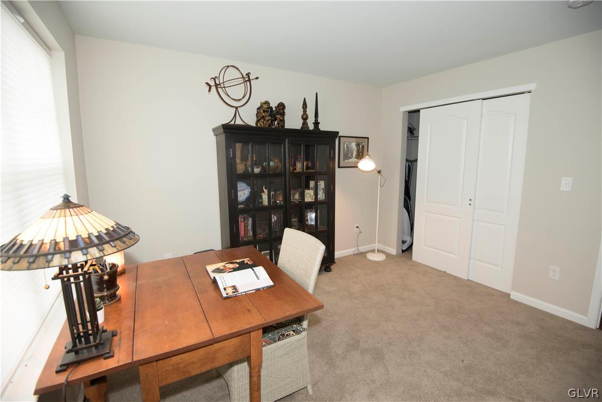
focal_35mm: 16
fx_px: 268
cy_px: 201
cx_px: 301
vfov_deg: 73.8
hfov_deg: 96.7
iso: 640
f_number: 5
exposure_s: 1/60
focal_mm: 16
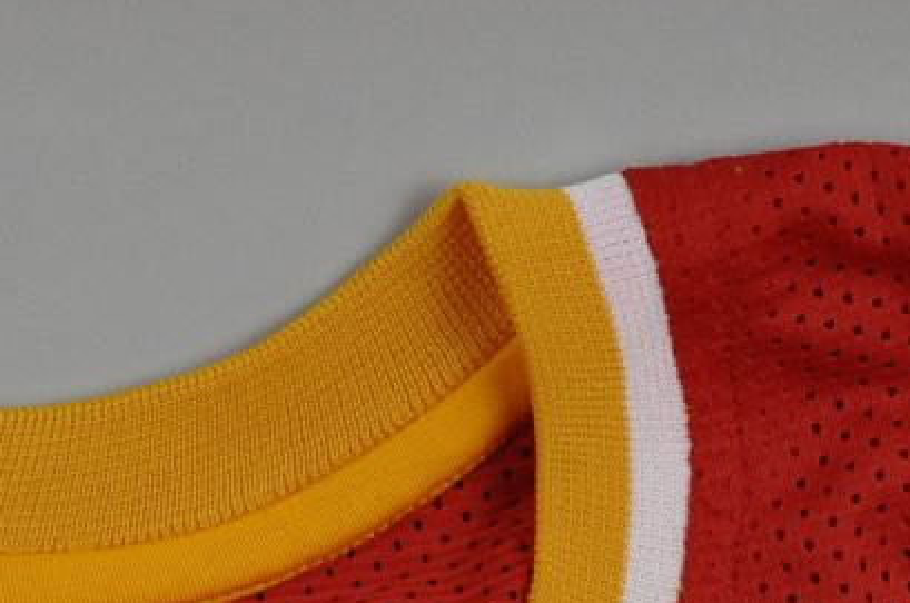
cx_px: -164
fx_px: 6332
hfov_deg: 8.1
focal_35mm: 251
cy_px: 1203
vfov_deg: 5.3
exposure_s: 1/80
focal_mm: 40
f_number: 4.5
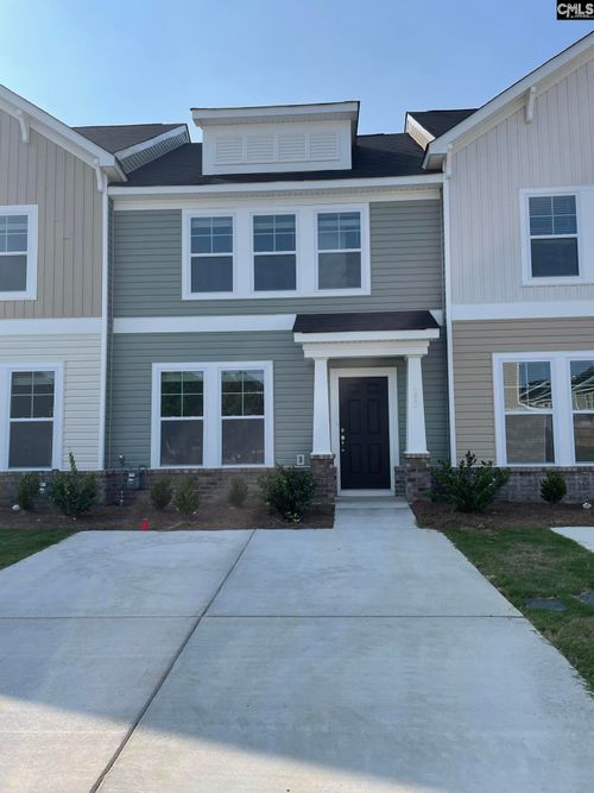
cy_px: 396
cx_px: 297
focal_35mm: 26
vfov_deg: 67.3
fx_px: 595
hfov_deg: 53.0
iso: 32
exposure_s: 1/2959
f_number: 1.6
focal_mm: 4.2
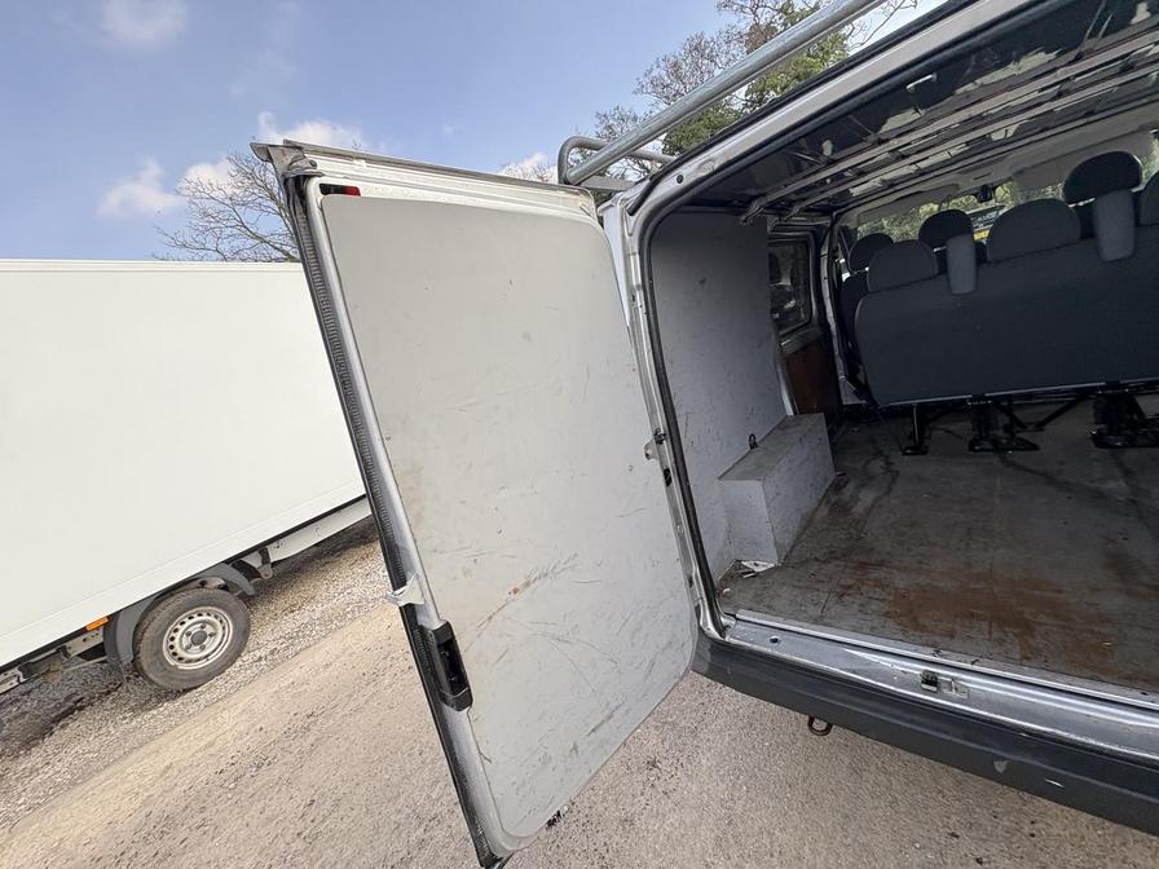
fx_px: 469
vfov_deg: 85.7
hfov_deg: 102.1
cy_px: 434
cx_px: 580
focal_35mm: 14
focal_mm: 2.22
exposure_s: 1/329
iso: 40
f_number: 2.2
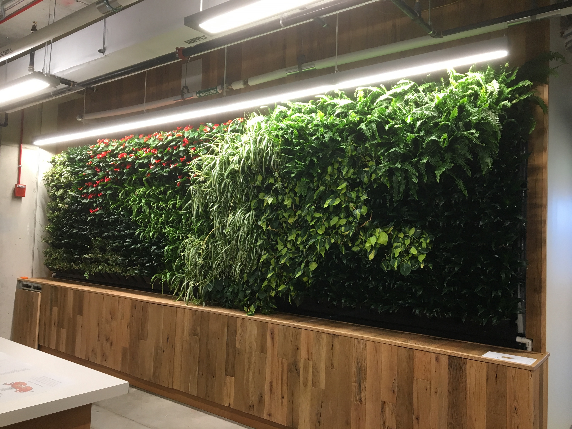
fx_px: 479
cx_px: 286
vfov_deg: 48.2
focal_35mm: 29
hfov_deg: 61.7
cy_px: 214
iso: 64
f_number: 2.2
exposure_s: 1/30
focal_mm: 4.15
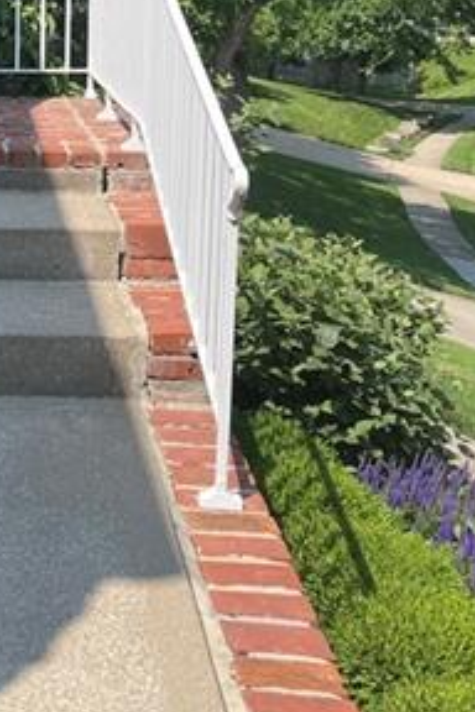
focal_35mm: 72
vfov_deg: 27.3
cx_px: -74
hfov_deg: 18.1
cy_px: 99
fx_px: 1425
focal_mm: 4.2
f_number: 1.6
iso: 32
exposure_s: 1/1742
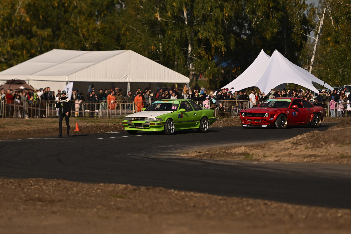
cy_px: 117
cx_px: 176
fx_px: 2486
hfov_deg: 8.1
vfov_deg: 5.4
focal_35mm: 255
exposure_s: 1/32000
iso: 640
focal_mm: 170
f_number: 2.8
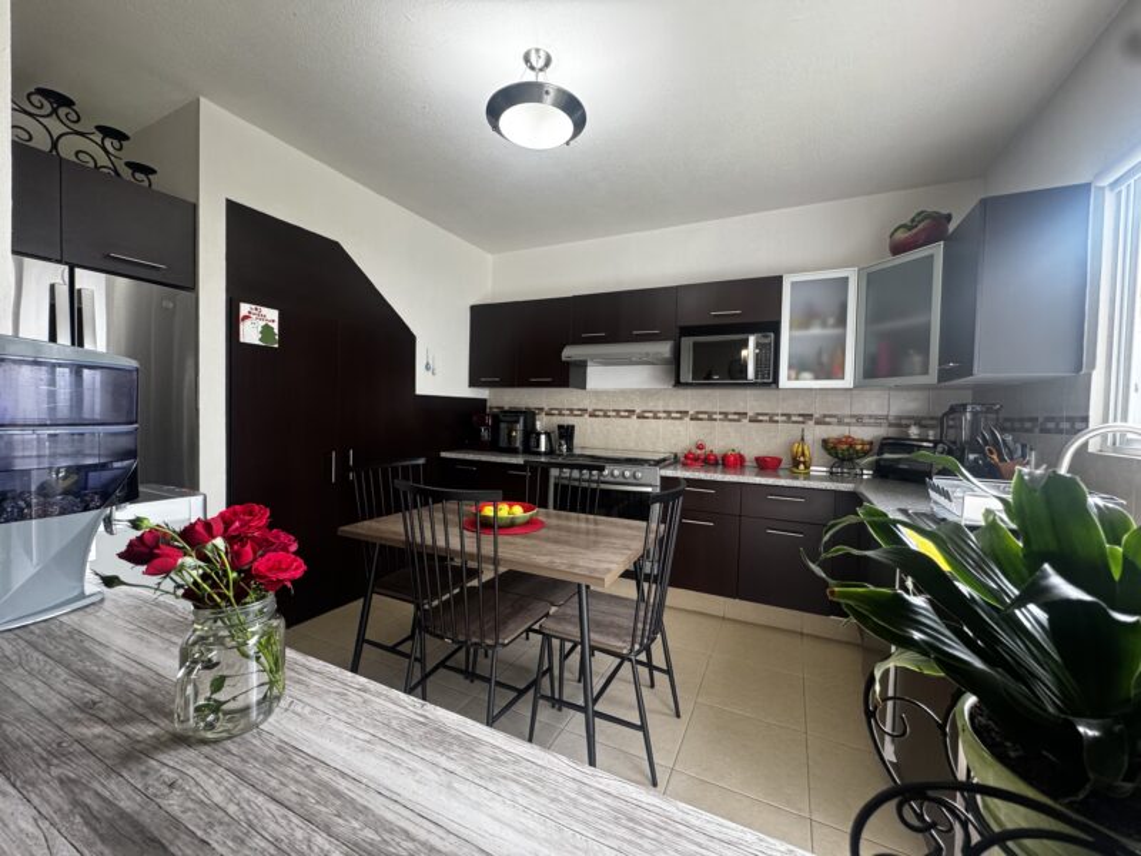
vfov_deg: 85.7
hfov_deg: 102.1
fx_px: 461
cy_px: 428
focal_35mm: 14
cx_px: 570
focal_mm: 2.22
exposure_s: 1/120
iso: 250
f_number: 2.2
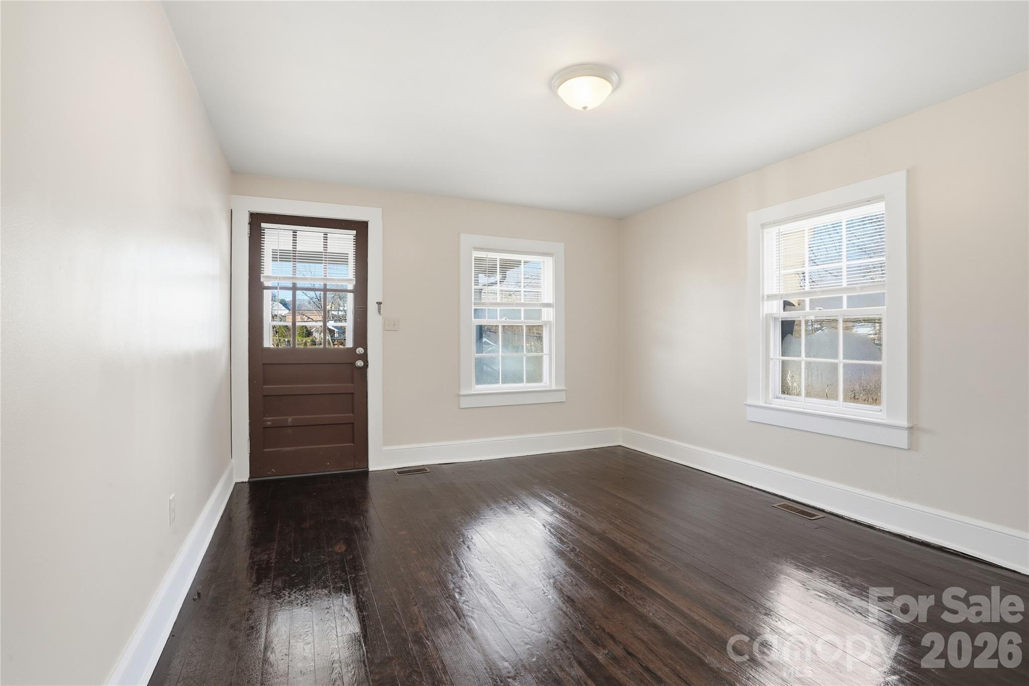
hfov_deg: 96.8
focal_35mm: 16
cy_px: 343
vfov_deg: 73.7
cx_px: 514
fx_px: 457
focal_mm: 16
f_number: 11
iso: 160
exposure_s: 1/60
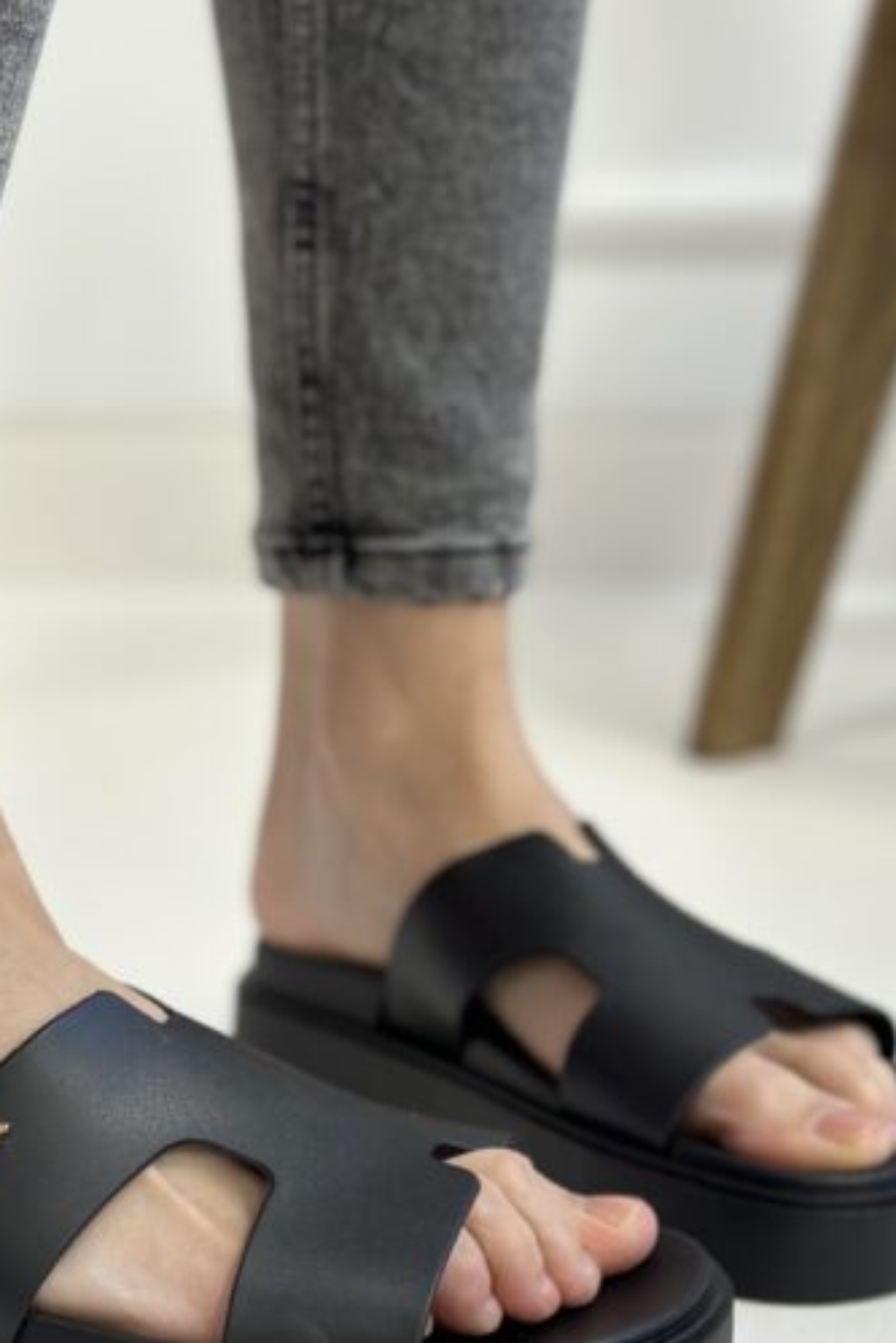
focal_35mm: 80
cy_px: 643
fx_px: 2984
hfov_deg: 17.0
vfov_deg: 25.4
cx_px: 264
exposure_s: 1/100
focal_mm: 6.86
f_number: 1.78
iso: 160
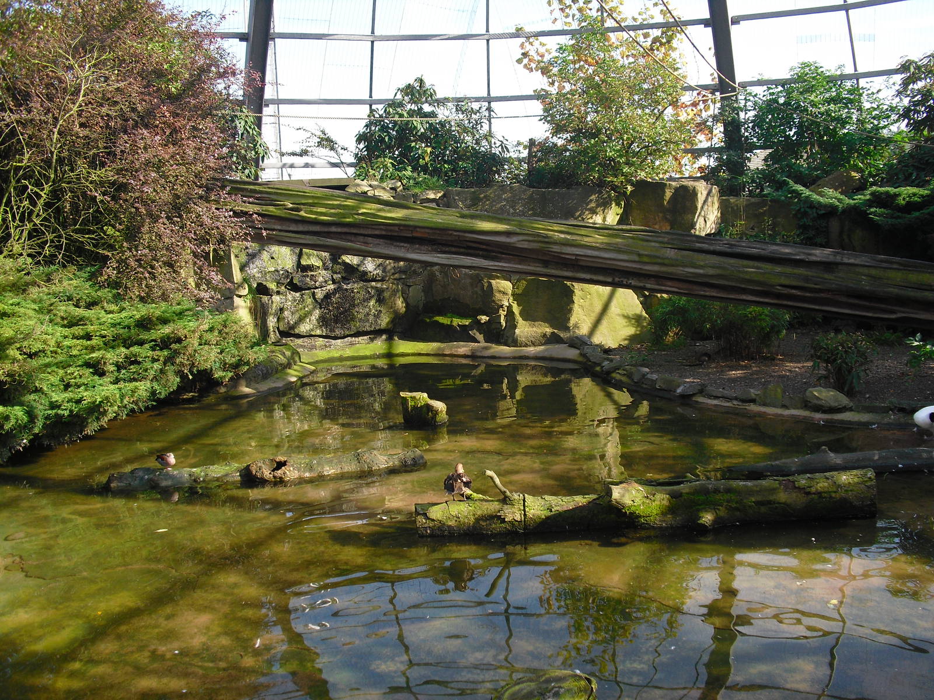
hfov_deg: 51.4
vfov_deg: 39.7
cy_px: 350
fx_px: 971
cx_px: 467
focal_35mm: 36
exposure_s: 1/320
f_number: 3.1
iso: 100
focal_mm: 6.3
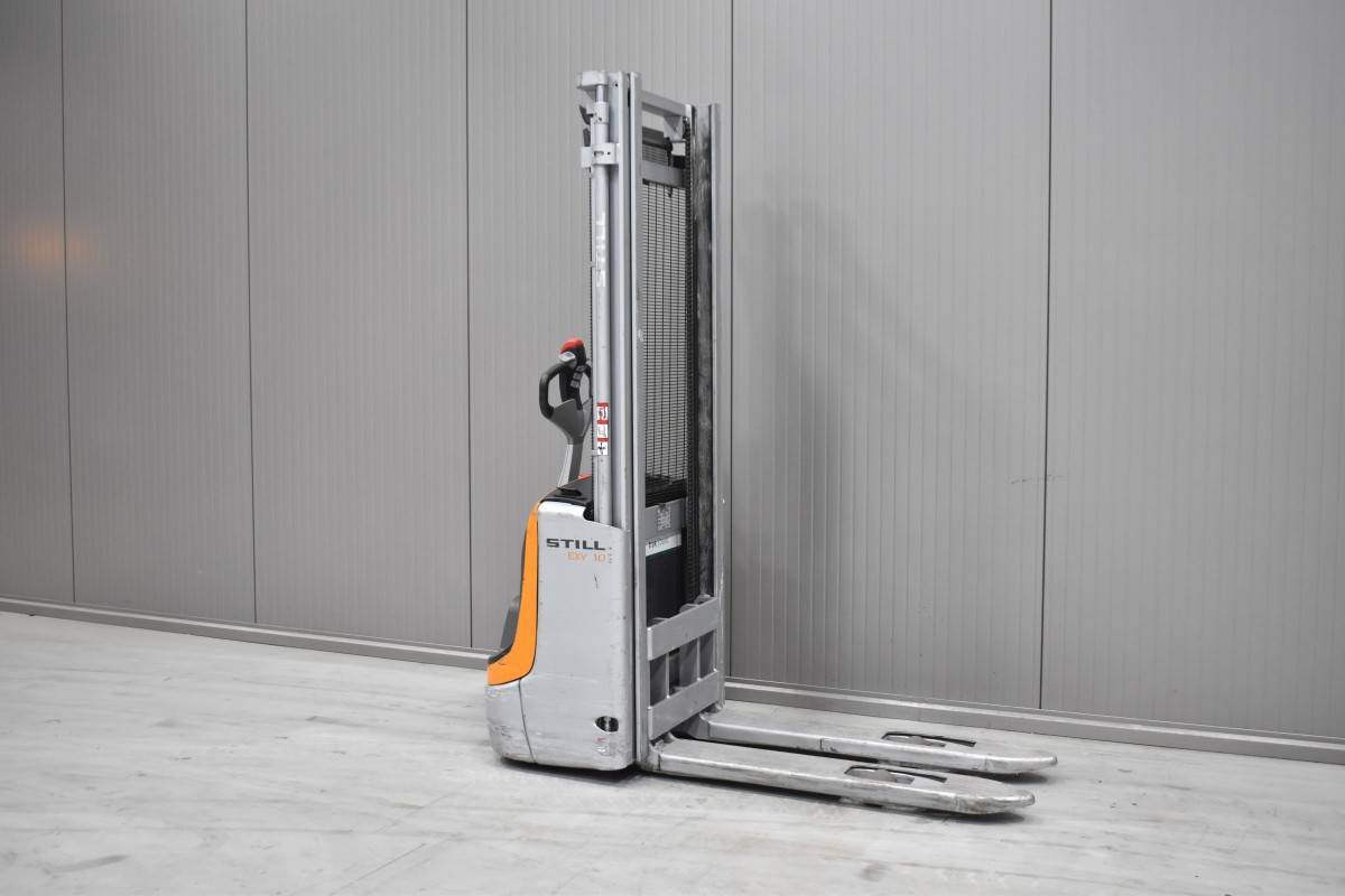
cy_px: 448
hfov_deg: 53.1
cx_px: 672
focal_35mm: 36
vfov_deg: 36.9
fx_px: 1345
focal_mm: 24
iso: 1600
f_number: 4
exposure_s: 1/60
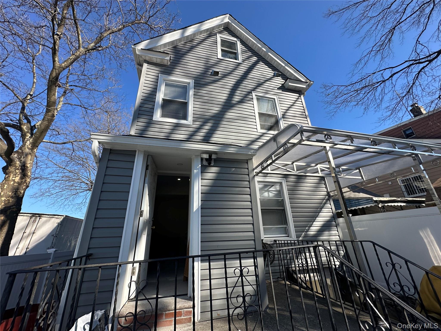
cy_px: 166
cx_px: 220
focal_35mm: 14
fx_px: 178
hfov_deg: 102.1
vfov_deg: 85.7
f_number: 2.2
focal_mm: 2.22
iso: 50
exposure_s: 1/1159
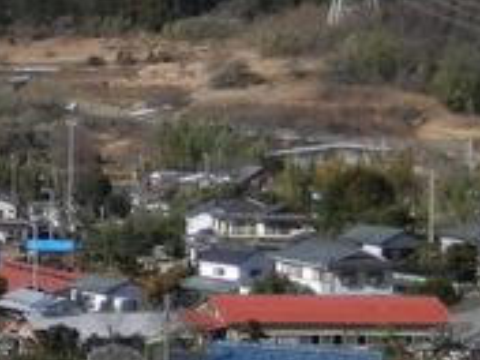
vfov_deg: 10.8
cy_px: 5
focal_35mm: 136
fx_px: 1886
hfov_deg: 13.9
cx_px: -164
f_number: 9.4
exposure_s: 1/160
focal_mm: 5.5
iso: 80
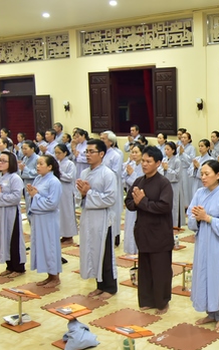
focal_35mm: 57
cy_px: 210
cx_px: 253
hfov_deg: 21.3
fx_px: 545
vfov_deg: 35.6
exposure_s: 1/20
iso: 1000
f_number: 4
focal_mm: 30
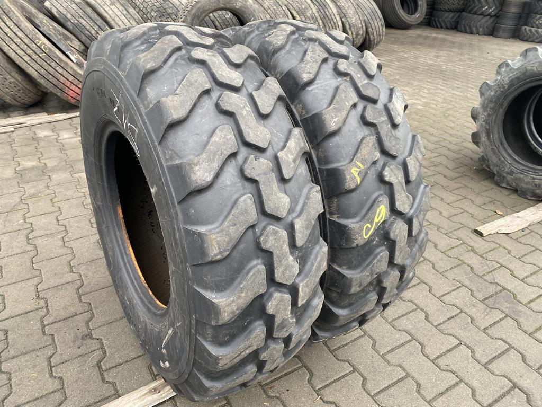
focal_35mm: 26
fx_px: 407
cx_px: 271
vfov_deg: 53.1
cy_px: 204
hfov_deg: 67.3
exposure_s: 1/122
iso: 100
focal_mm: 4.25
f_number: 1.8
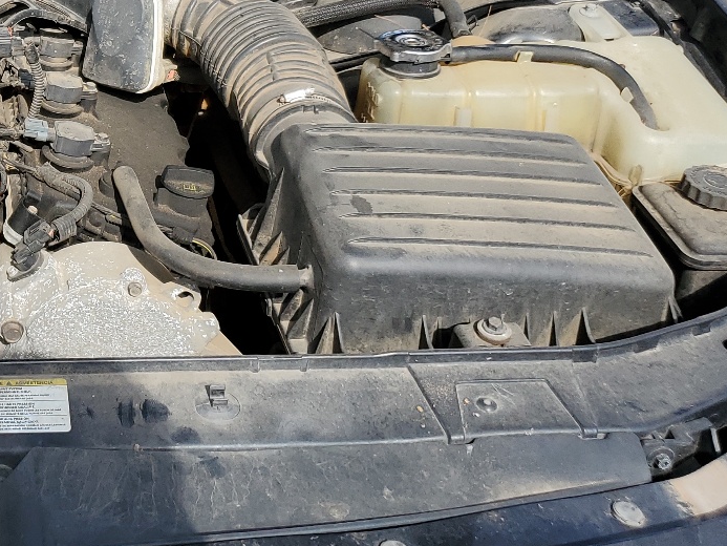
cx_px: -36
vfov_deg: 23.9
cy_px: 86
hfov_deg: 29.6
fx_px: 1260
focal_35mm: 60
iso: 50
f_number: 1.5
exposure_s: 1/2500
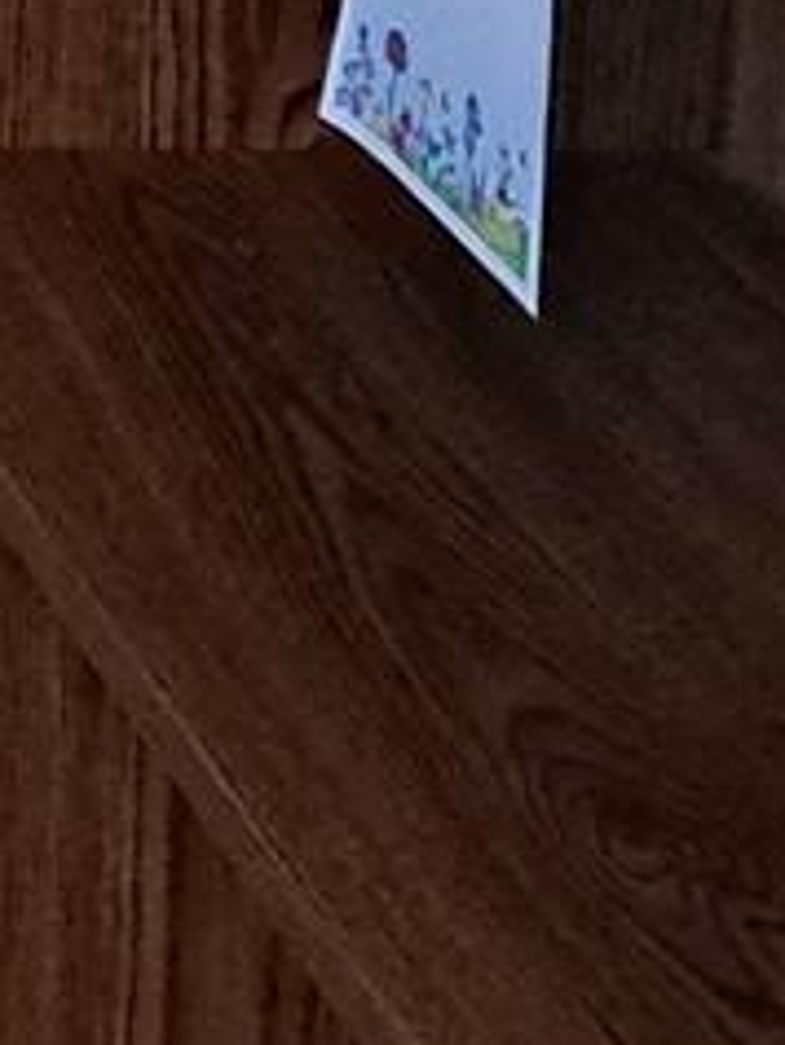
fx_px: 6253
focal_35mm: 207
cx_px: -1733
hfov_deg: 6.4
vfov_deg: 8.2
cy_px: -2072
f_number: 1.8
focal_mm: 5.23
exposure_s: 1/60
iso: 400
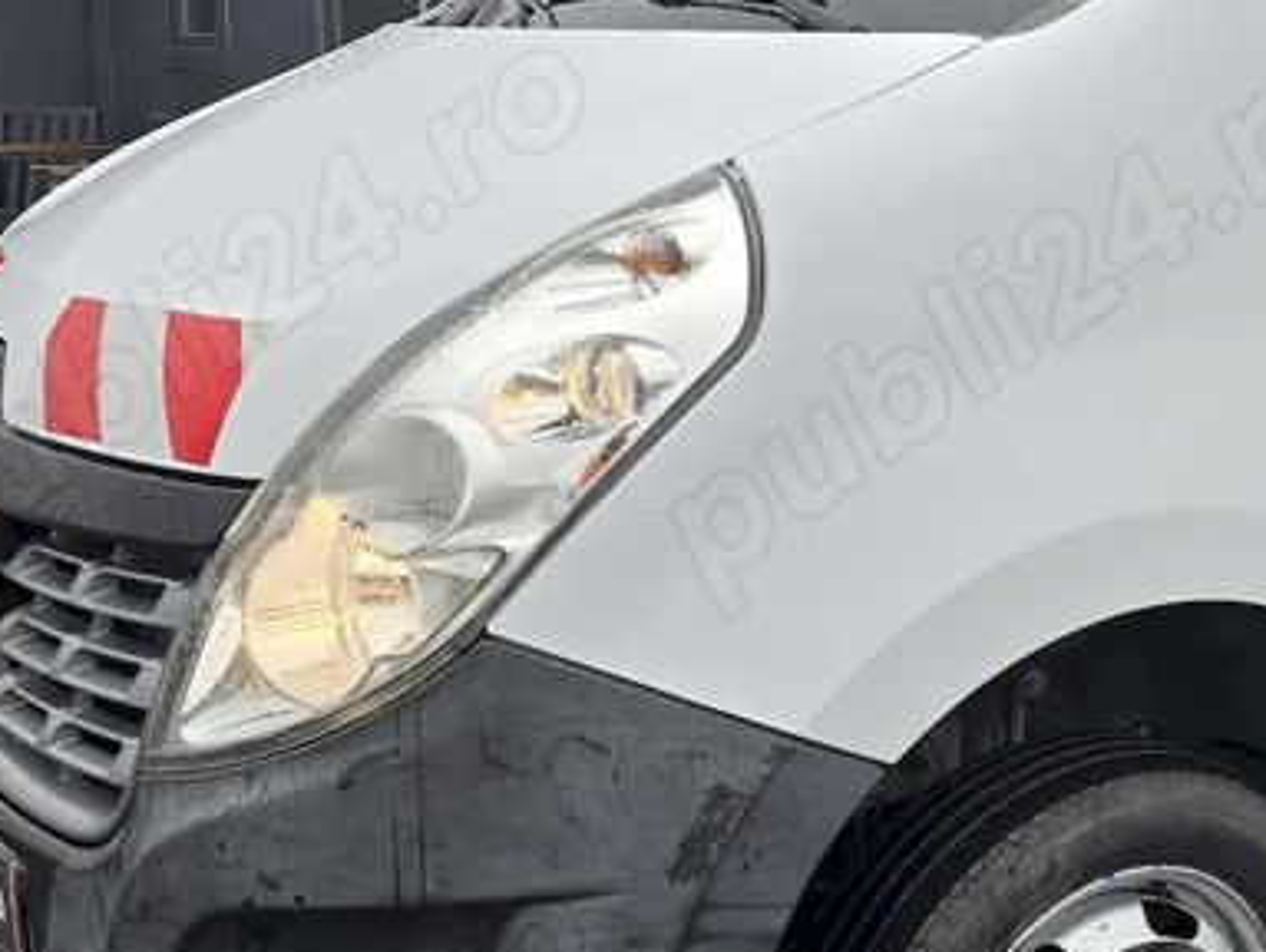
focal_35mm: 60
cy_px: 364
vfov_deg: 24.4
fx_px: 2196
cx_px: 1365
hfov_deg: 29.3
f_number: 1.7
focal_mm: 6.3
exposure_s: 1/180
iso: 40
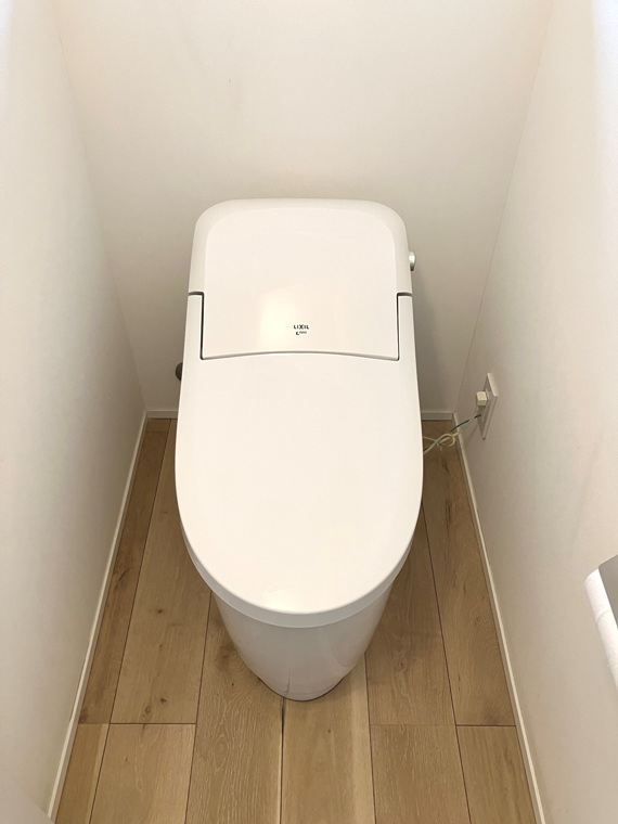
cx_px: 309
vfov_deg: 63.4
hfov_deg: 49.7
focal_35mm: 28
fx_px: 667
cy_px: 412
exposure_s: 1/50
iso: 100
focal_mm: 3.99
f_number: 1.8
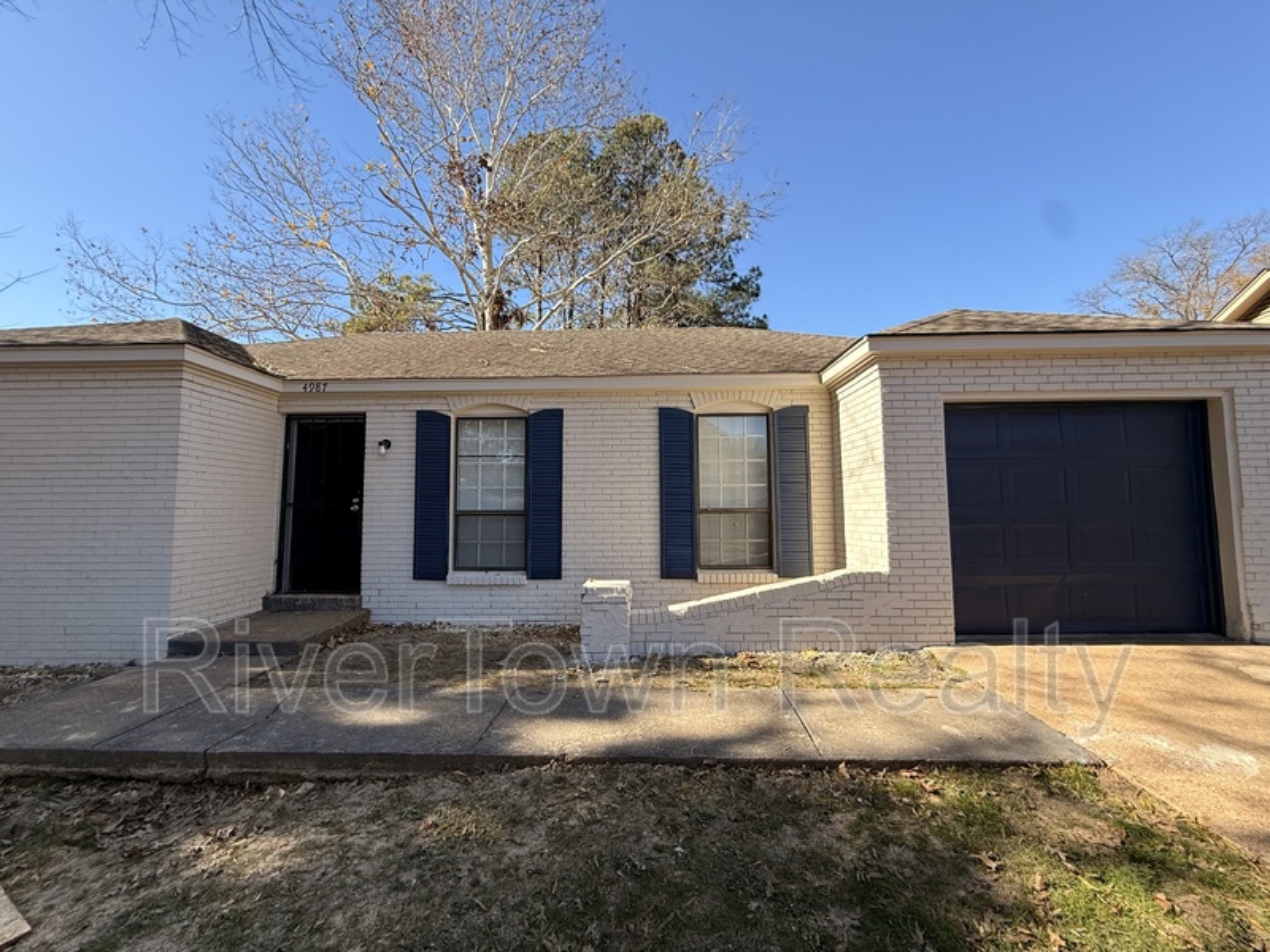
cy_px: 476
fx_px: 514
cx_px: 635
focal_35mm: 14
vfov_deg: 85.7
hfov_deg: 102.1
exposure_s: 1/751
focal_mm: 2.22
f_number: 2.2
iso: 64
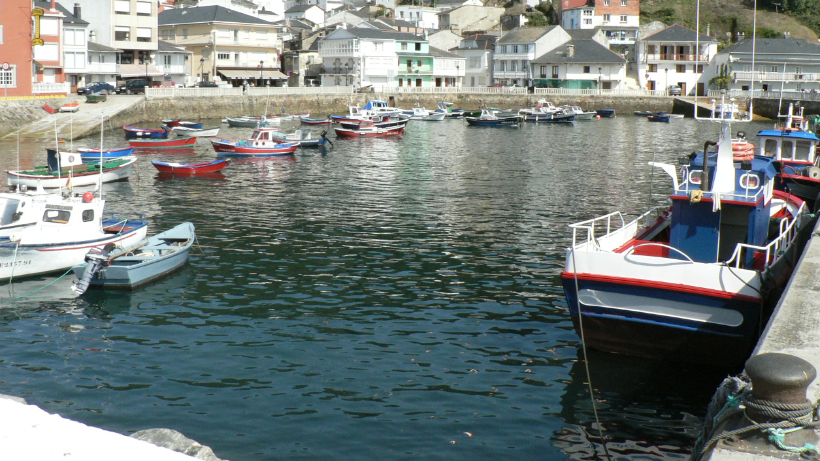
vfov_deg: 29.5
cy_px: 162
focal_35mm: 40
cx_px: 408
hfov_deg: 50.5
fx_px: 870
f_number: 6.3
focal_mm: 6
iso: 200
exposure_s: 1/640
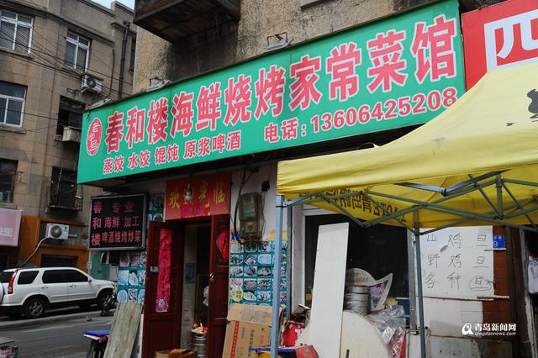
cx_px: 269
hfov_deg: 54.5
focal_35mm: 35
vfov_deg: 37.8
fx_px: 523
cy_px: 179
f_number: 5.6
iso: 200
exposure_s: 1/1250
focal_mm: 35
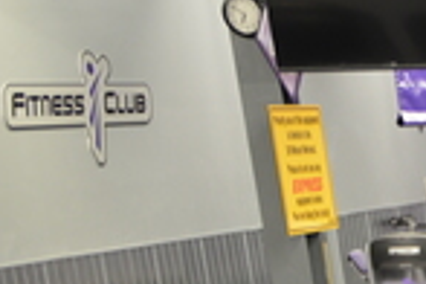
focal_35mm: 163
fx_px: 1929
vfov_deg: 7.5
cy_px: 824
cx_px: 1185
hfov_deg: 10.1
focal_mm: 24
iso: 500
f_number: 2.8
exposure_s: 1/25
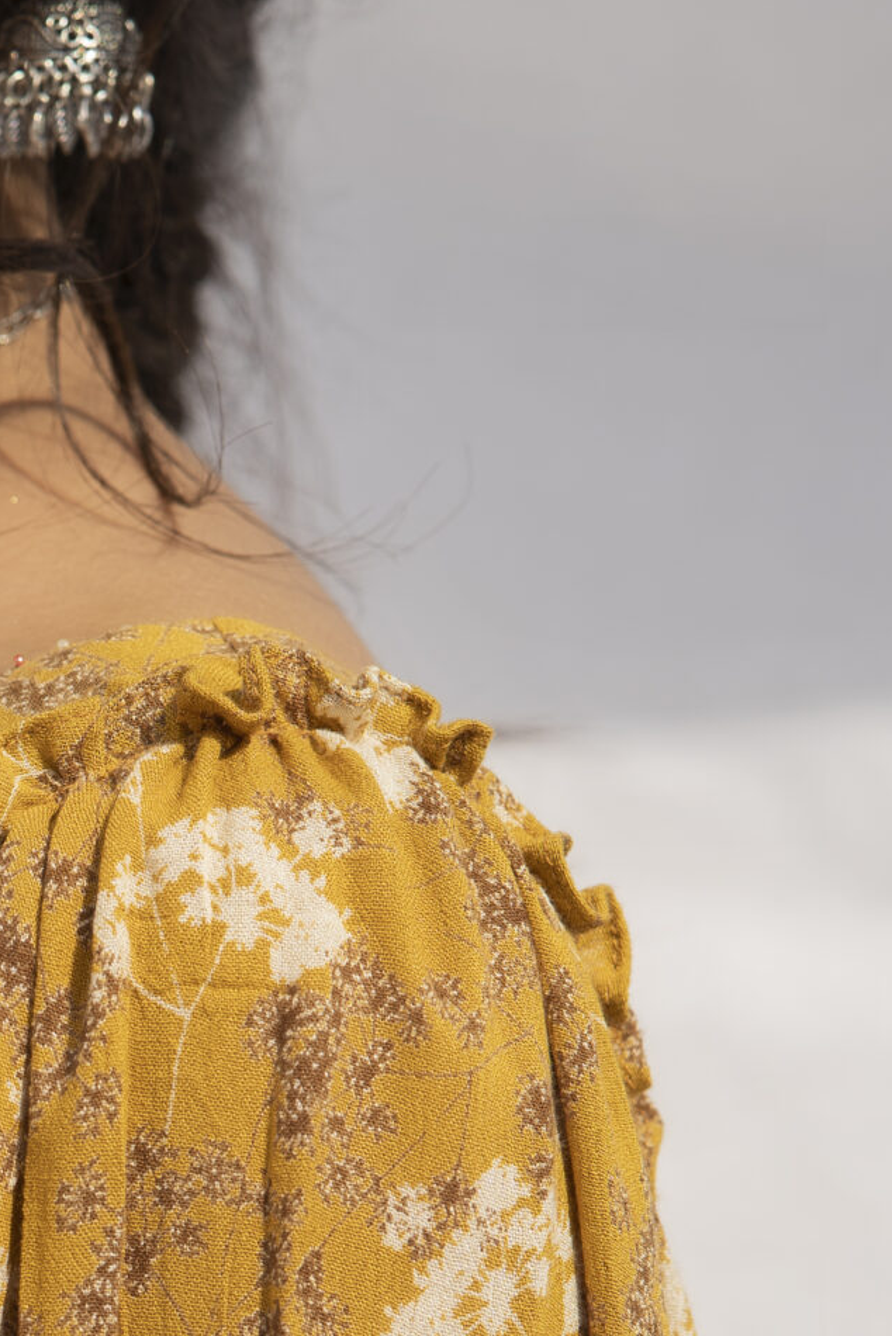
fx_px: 8504
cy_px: 1302
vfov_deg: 8.9
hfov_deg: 6.0
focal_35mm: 229
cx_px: -254
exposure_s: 1/800
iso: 100
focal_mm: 85
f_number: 4.5
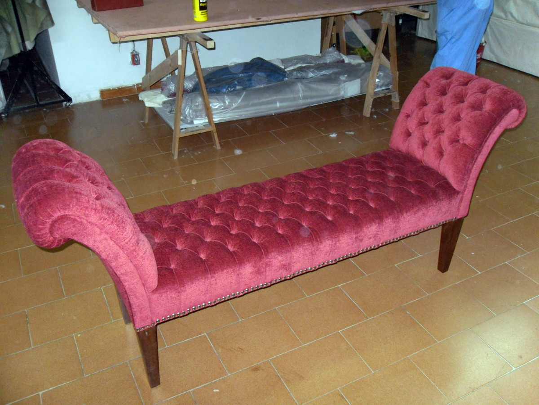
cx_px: 270
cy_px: 202
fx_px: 545
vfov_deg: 40.7
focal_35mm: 35
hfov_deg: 52.6
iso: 400
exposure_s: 1/45
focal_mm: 6.3
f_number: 3.5
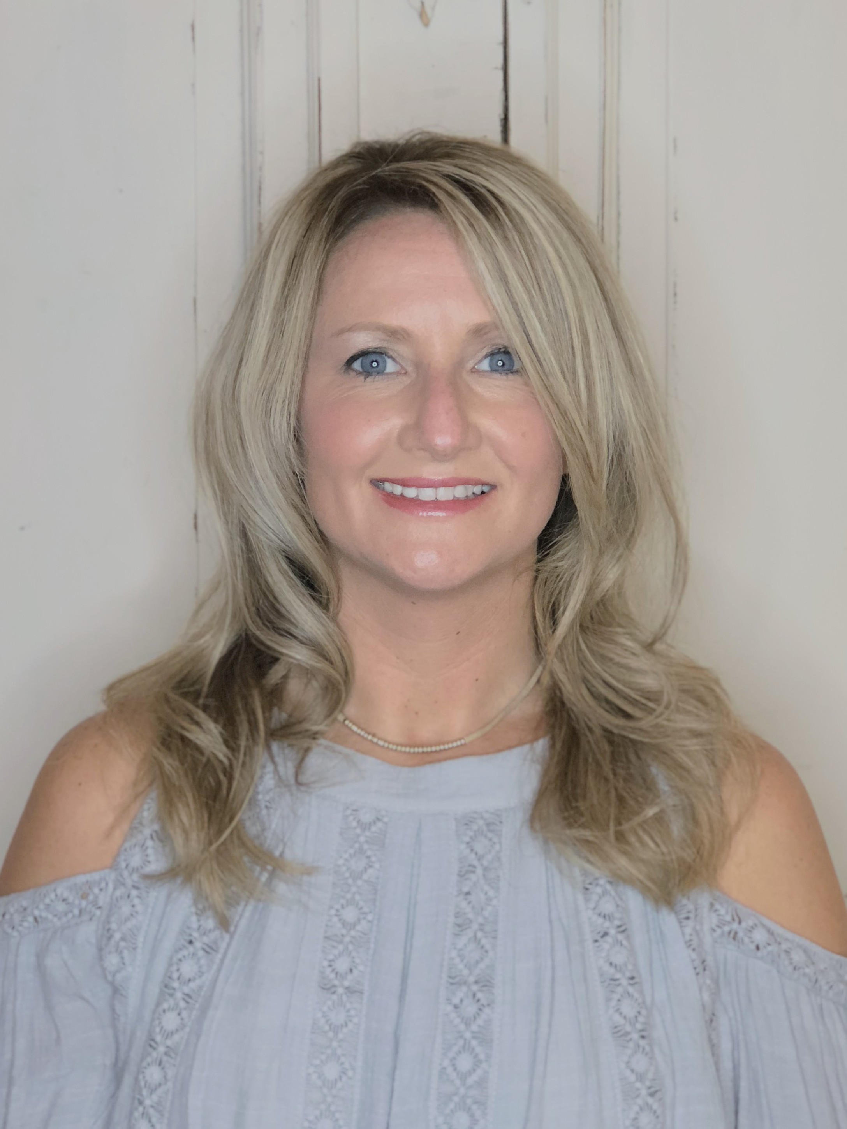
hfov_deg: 25.7
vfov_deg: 33.8
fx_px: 1860
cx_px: 424
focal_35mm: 57
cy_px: 564
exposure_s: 1/60
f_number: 2.8
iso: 125
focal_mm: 6.6
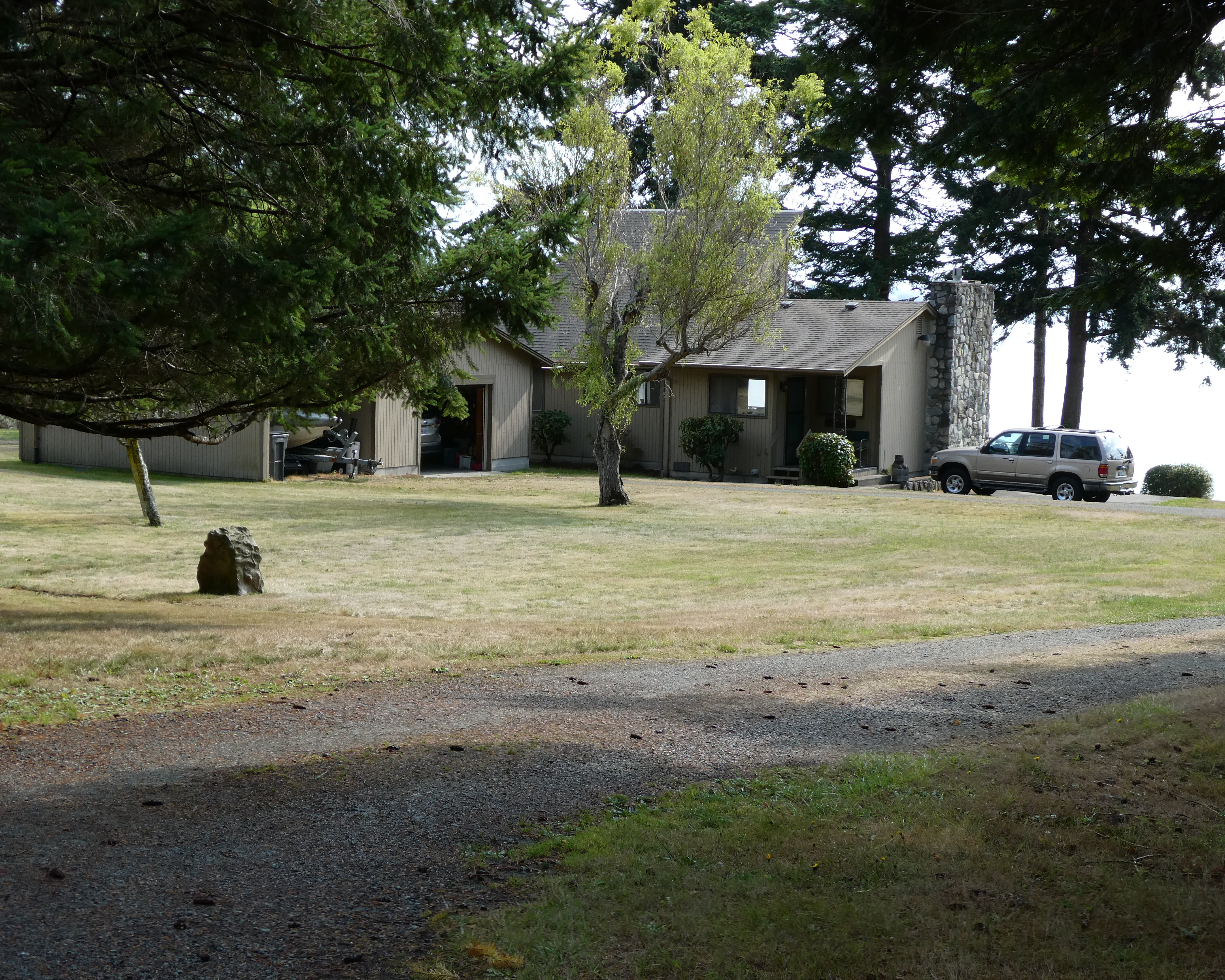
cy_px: 484
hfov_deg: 34.1
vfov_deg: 27.6
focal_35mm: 55
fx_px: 1994
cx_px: 655
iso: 80
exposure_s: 1/250
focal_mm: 8.4
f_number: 4
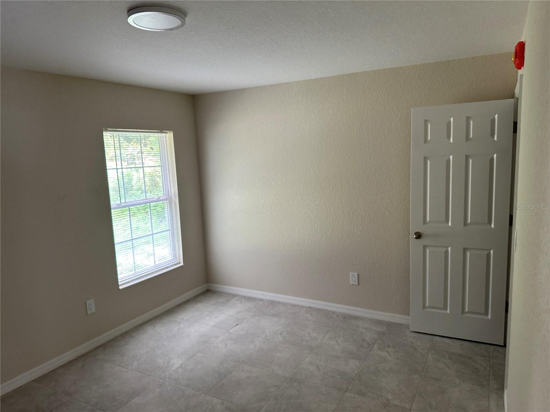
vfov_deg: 56.8
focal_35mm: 24
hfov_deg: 71.6
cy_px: 206
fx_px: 381
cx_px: 275
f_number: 1.78
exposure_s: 1/96
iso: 250
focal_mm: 6.86
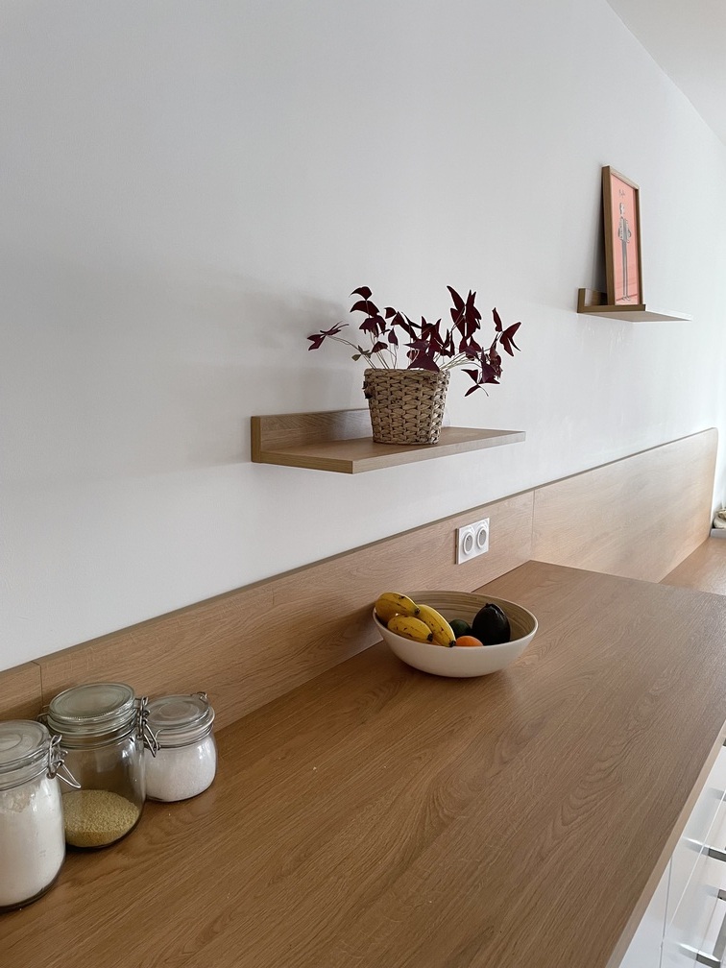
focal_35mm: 26
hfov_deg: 53.1
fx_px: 727
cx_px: 363
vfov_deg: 67.3
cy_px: 484
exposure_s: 1/50
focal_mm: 4.2
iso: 80
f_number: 1.6
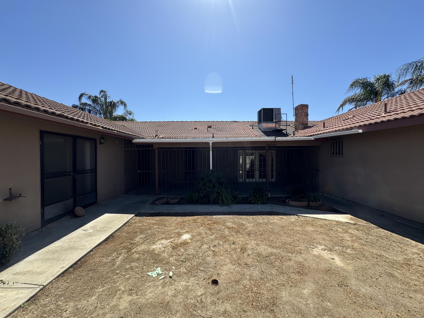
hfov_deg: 102.1
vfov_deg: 85.7
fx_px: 171
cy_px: 159
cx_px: 212
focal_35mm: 14
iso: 50
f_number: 2.2
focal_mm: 2.22
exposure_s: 1/1395
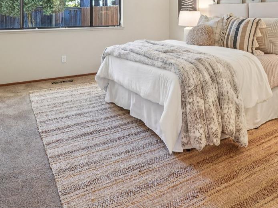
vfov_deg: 43.0
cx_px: 140
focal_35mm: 29
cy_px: 11
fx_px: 233
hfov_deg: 61.7
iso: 800
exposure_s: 1/30
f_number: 8
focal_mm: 14
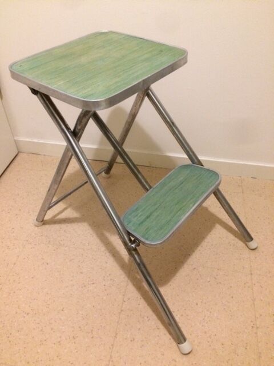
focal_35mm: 29
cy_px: 183
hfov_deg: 48.2
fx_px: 306
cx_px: 137
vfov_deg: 61.7
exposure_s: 1/17
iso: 320
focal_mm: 4.15
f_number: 2.2
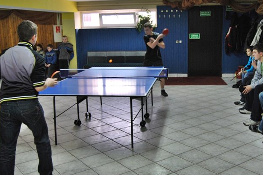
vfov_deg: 32.6
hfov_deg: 47.3
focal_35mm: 41
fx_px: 300
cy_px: 96
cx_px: 147
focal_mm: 24
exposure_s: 1/30
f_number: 4
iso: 250
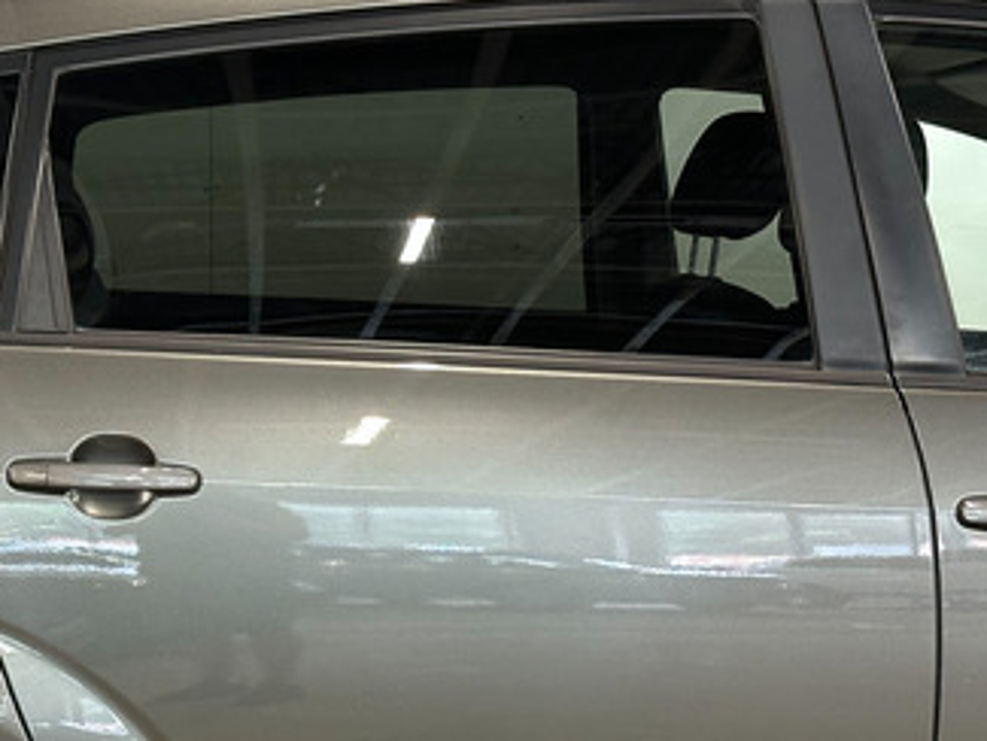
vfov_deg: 15.3
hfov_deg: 20.0
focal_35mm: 96
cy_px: 577
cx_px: 73
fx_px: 2738
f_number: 1.8
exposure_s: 1/50
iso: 250
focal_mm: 6.86
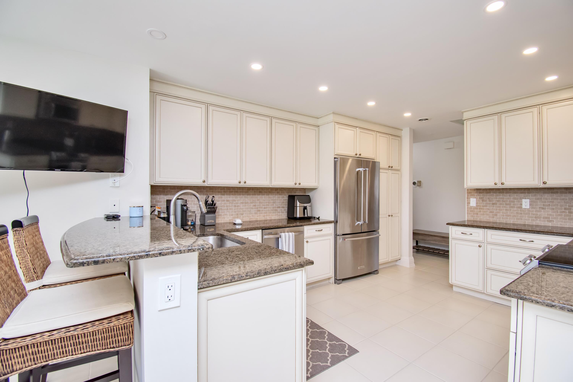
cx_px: 286
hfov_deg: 100.4
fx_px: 239
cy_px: 191
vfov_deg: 77.3
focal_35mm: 15
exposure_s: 1/125
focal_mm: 10
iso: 720
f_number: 5.6
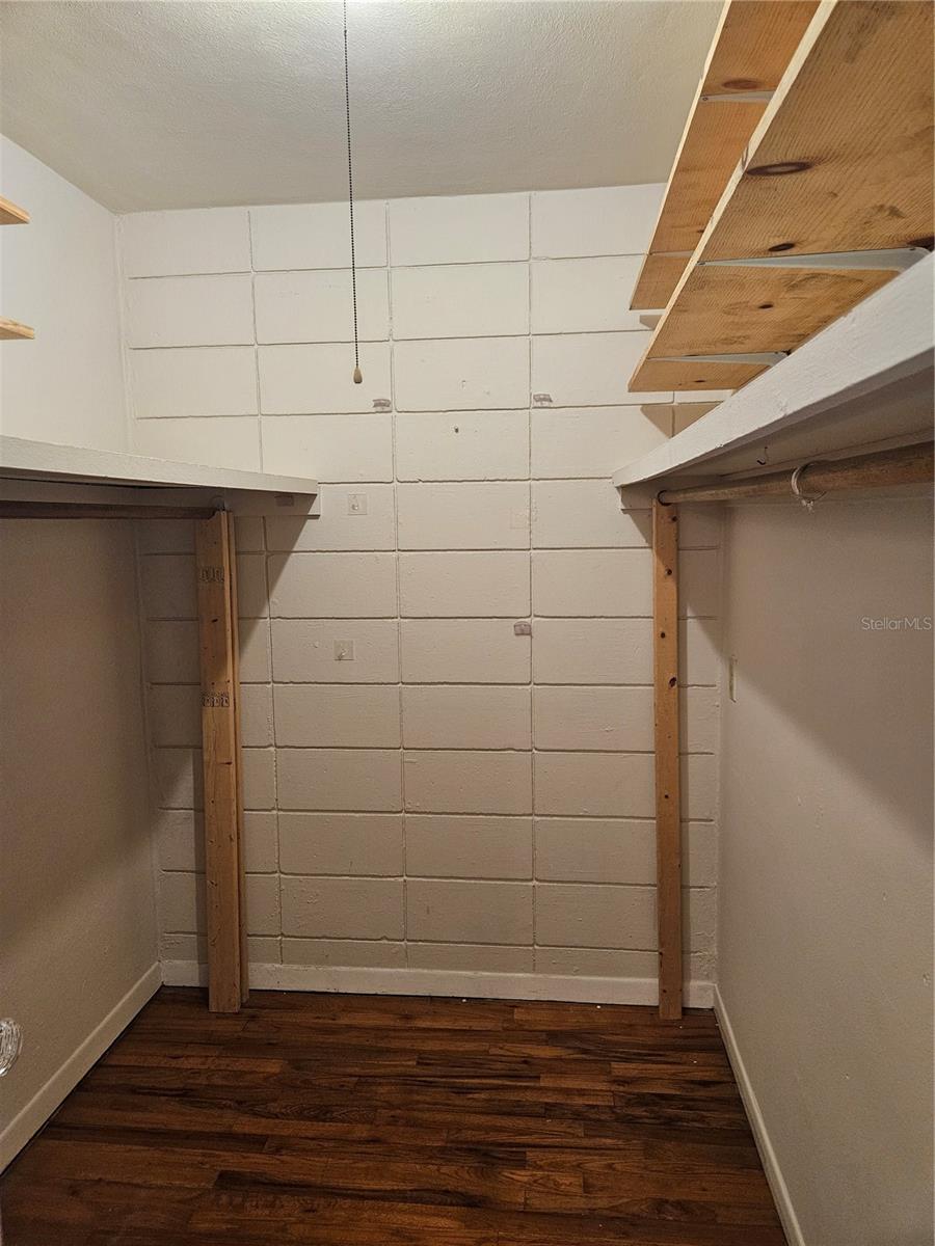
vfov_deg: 73.9
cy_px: 623
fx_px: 828
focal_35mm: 23
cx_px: 468
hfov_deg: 58.9
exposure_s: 1/120
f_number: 1.8
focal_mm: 5.4
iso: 500
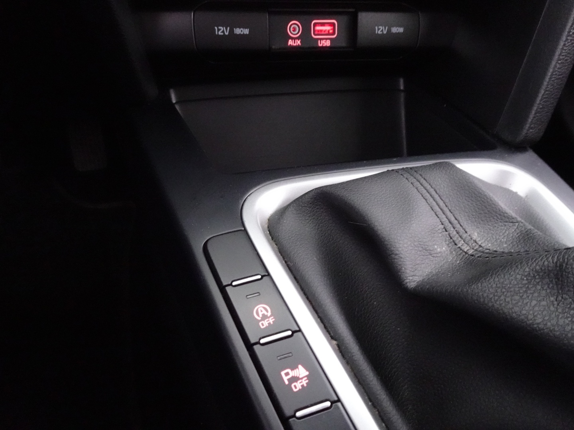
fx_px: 398
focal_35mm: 24
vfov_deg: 56.8
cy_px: 215
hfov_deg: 71.6
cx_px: 287
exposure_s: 1/5
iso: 1600
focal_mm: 4.25
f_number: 3.5
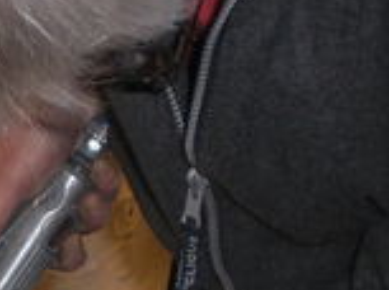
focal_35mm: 151
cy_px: 453
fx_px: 1693
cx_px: -92
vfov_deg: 9.5
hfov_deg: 12.8
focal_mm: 6.3
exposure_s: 1/60
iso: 100
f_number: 3.1
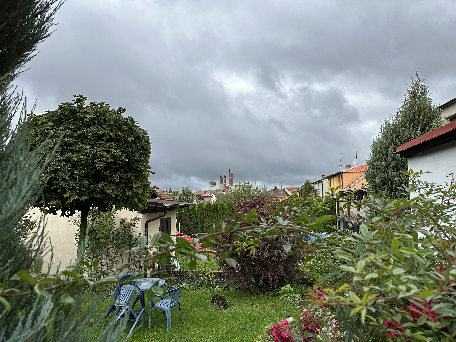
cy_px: 171
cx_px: 228
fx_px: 316
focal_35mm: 24
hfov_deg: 71.6
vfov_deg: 56.8
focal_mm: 6.86
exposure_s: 1/2809
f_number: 1.78
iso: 80
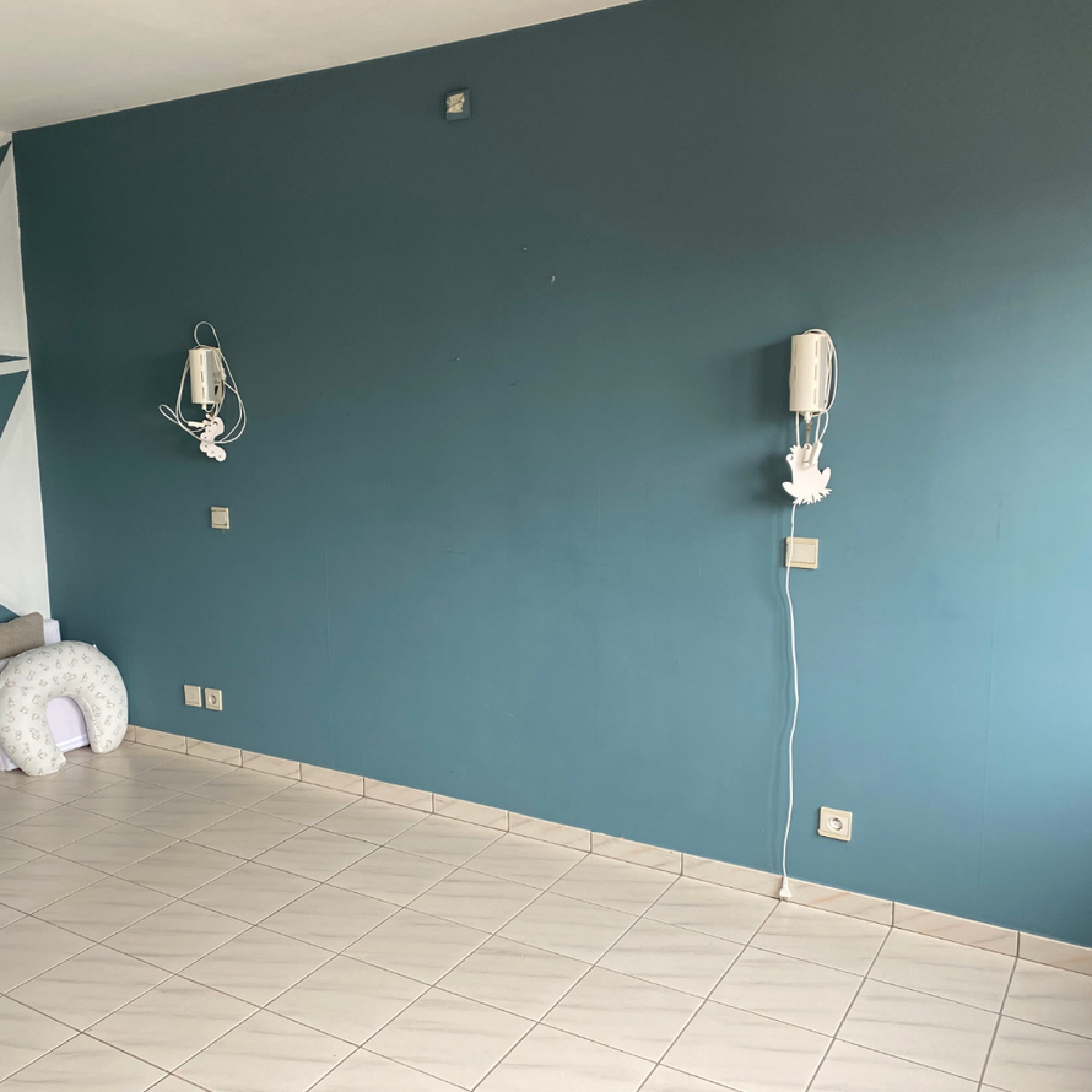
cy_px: 542
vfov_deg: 52.5
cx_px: 412
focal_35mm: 31
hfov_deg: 52.0
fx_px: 1106
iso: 100
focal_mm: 4.25
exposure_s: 1/121
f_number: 1.8
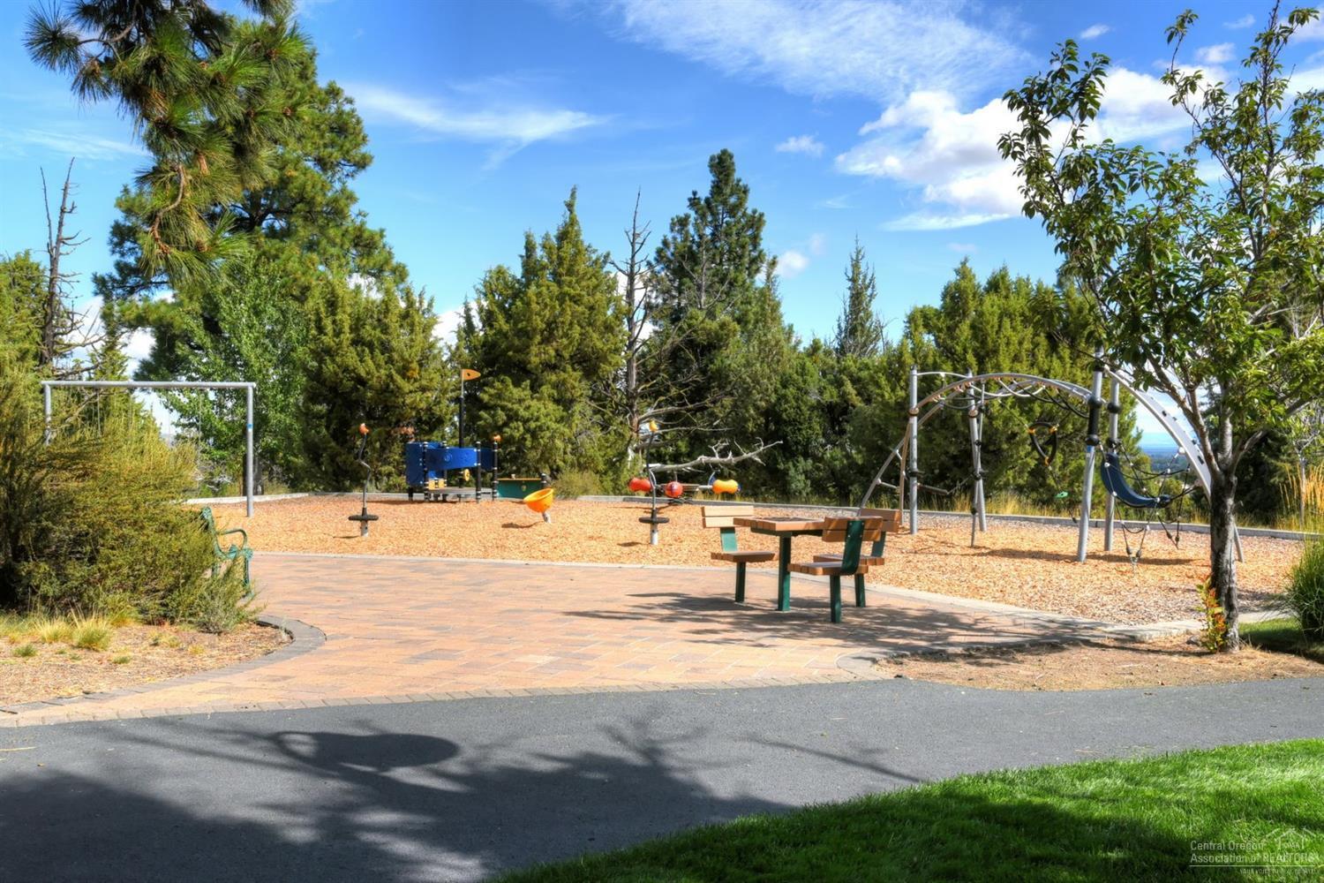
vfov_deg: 38.9
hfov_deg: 55.8
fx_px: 1250
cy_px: 442
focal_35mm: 34
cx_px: 662
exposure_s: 1/400
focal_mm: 34
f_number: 11
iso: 200
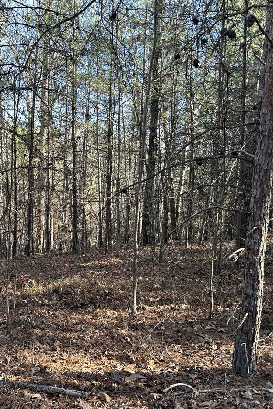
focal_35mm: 37
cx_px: 55
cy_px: 203
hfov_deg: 34.8
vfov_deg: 51.9
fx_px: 421
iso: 32
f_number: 1.5
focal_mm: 5.7
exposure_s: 1/130
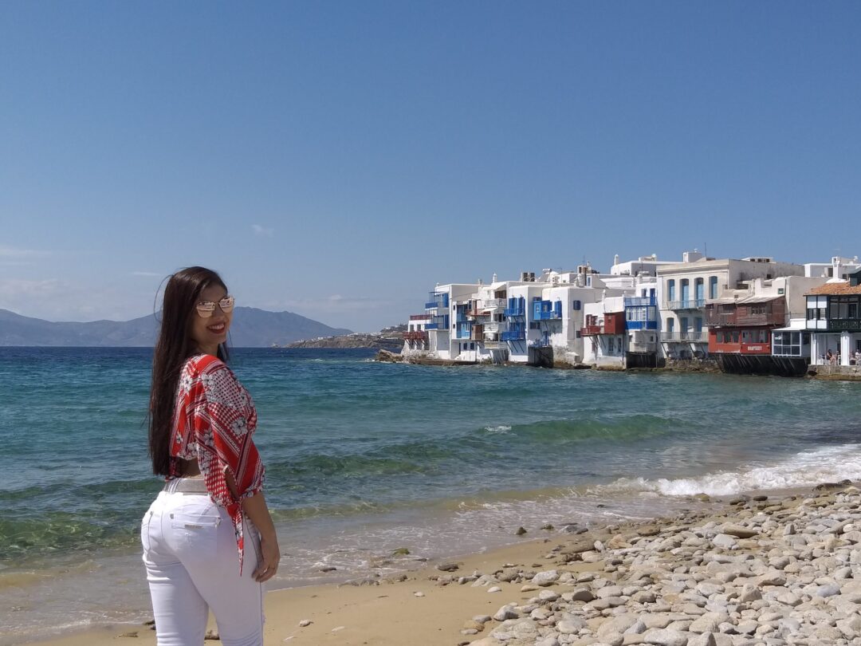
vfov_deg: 53.1
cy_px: 323
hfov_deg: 67.3
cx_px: 430
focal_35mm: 26
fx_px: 647
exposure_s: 1/3101
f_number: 1.7
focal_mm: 3.93
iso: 40
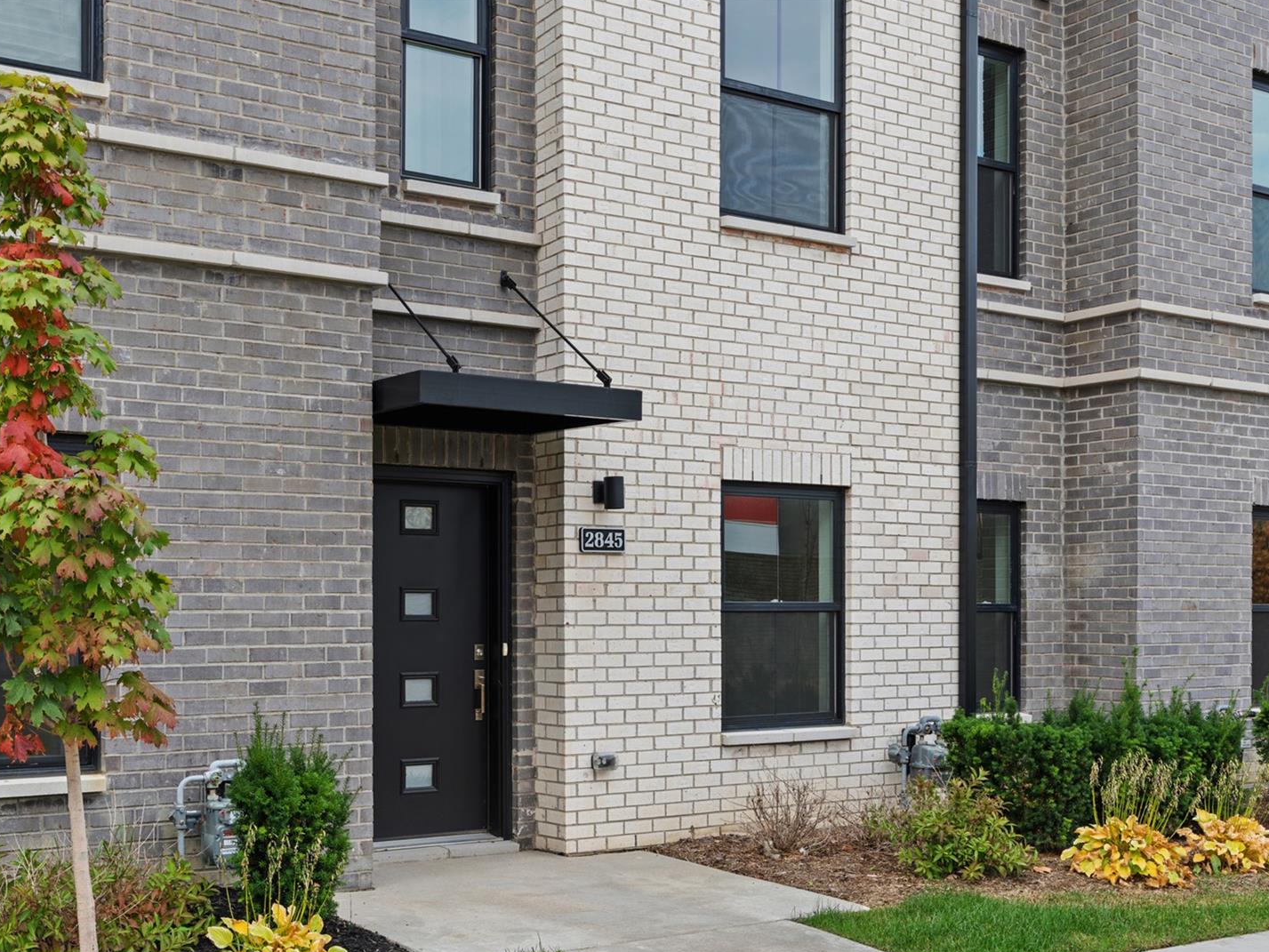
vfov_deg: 35.8
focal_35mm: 40
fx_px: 1467
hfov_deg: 46.4
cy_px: 601
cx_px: 486
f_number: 8
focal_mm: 29
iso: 100
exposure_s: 1/13
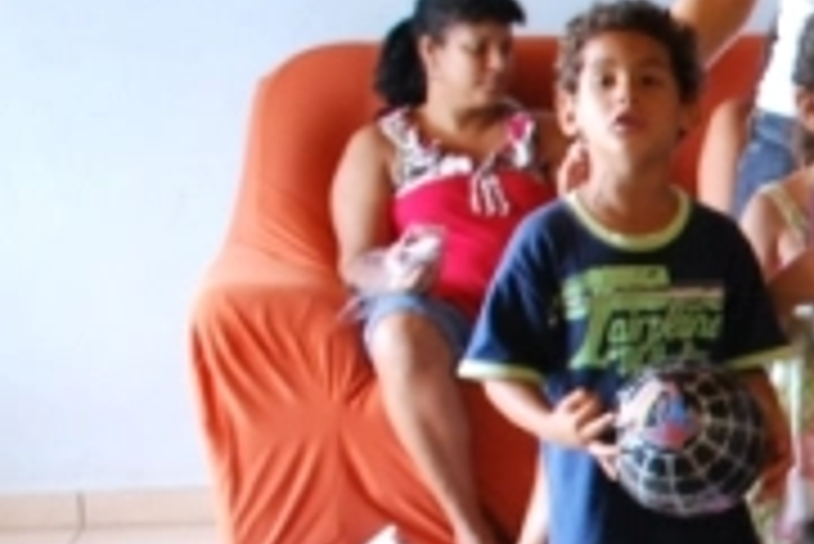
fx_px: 2874
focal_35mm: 127
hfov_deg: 13.9
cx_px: 1563
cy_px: 582
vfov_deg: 10.7
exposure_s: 1/30
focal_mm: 20
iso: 450
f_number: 3.8
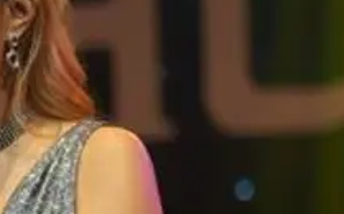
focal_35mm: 599
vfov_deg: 2.2
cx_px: -283
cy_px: 249
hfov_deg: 3.5
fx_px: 5607
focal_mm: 105
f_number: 2.8
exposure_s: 1/60
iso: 400
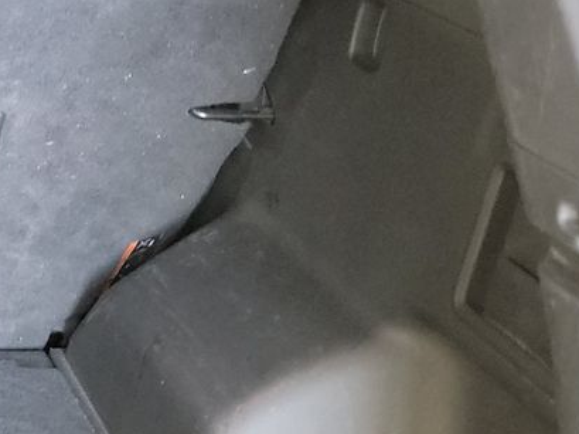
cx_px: -377
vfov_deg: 15.4
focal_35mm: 94
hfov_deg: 17.8
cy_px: 438
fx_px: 1571
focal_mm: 6.7
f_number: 1.8
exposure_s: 1/14
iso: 818
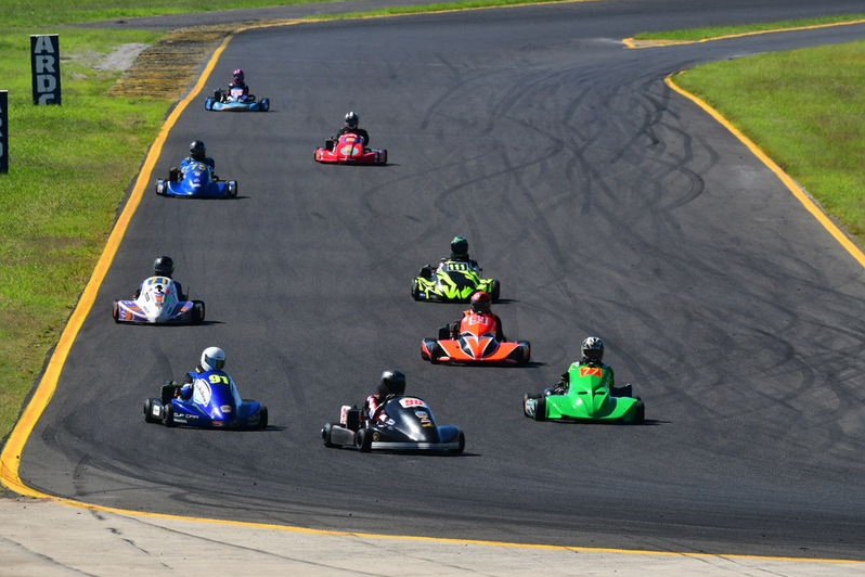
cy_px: 288
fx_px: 13743
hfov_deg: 3.6
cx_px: 432
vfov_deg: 2.4
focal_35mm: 572
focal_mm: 380
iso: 500
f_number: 13
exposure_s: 1/640
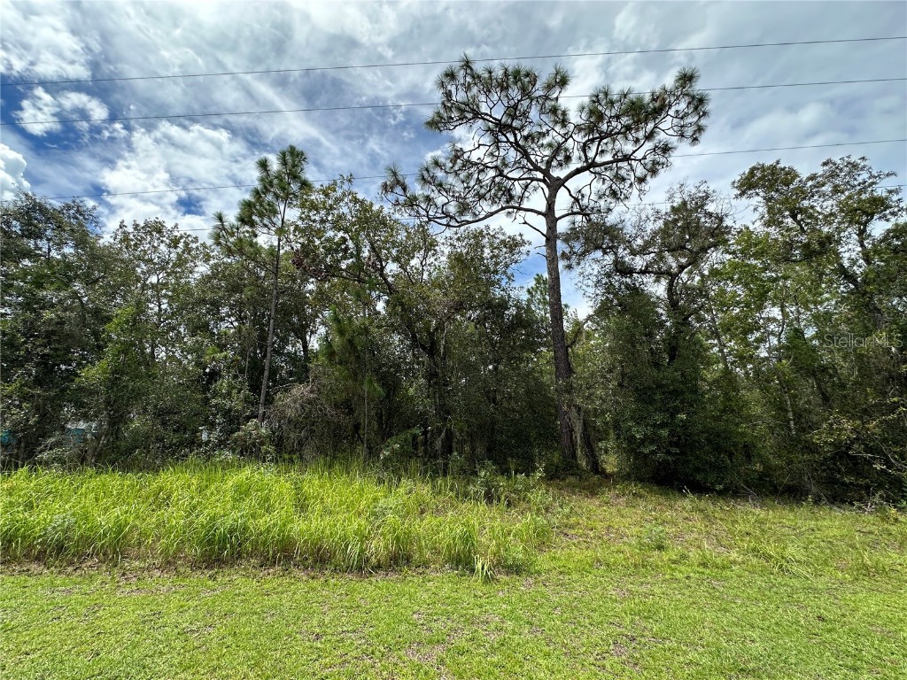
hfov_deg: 102.1
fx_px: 367
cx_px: 454
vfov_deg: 85.7
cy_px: 340
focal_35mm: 14
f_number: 2.2
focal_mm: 2.22
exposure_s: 1/882
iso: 40
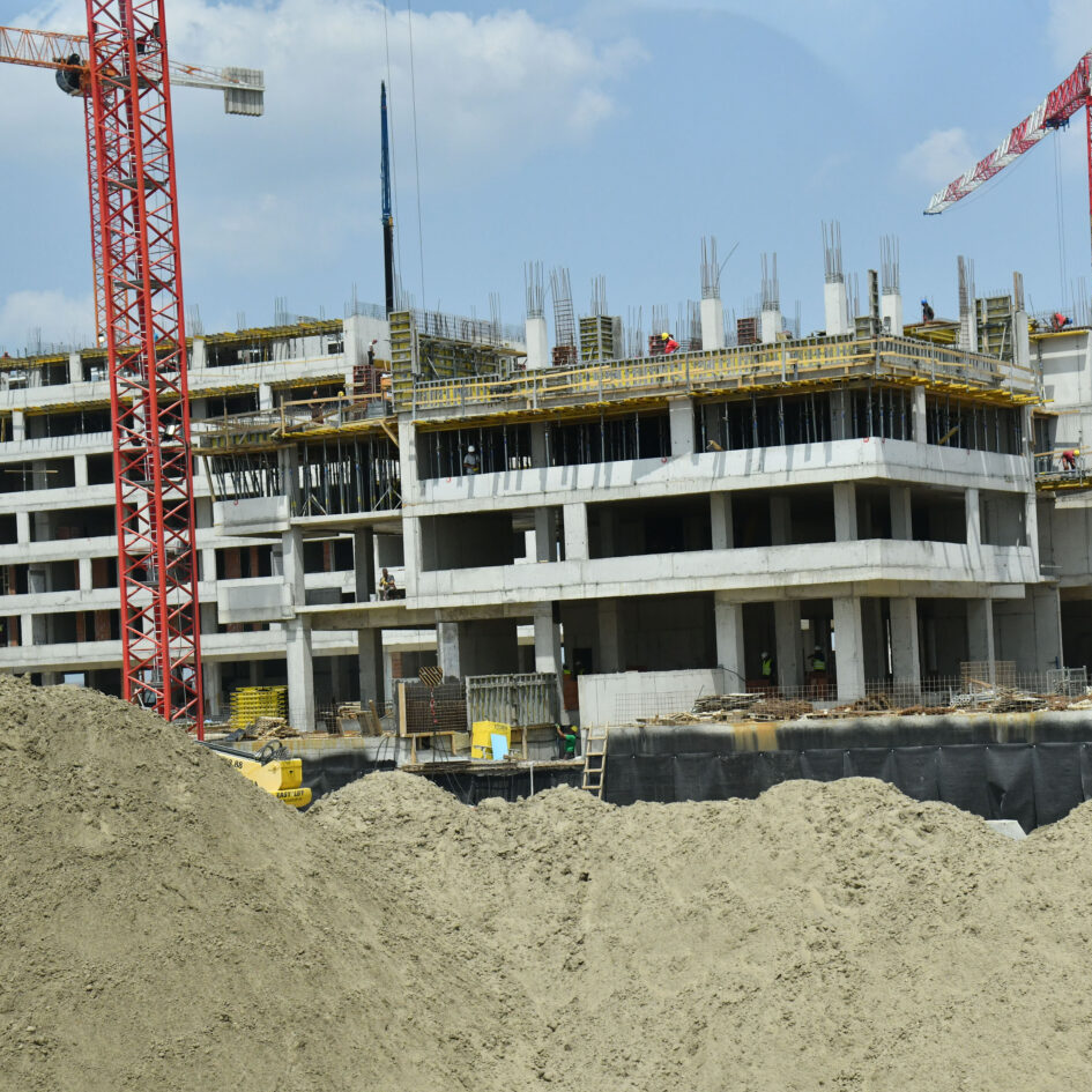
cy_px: 573
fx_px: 2712
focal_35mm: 76
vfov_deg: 22.8
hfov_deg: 22.8
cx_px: 610
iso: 800
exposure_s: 1/1000
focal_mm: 55
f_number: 5.6
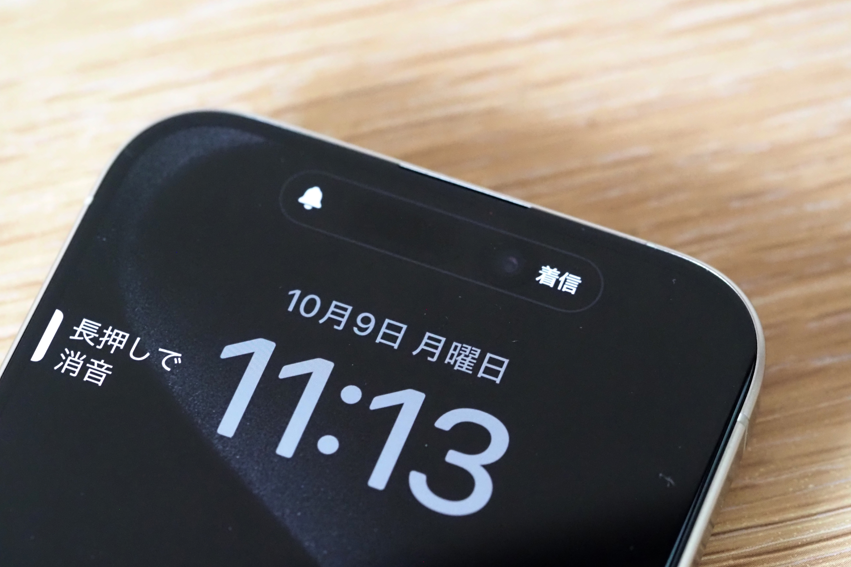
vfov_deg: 11.0
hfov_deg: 16.4
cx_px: 426
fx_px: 2955
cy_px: 263
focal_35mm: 125
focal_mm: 60
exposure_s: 1/30
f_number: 4
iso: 6400
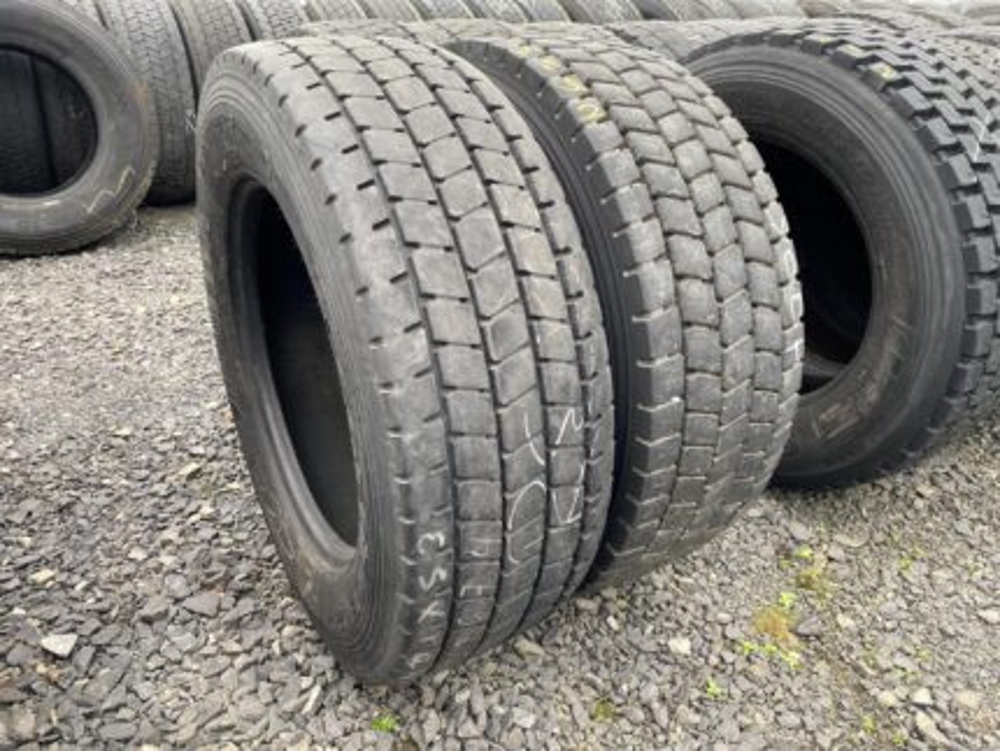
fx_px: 752
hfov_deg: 67.3
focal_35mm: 26
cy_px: 376
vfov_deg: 53.1
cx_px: 500
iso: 50
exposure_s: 1/122
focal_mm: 4.25
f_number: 1.8
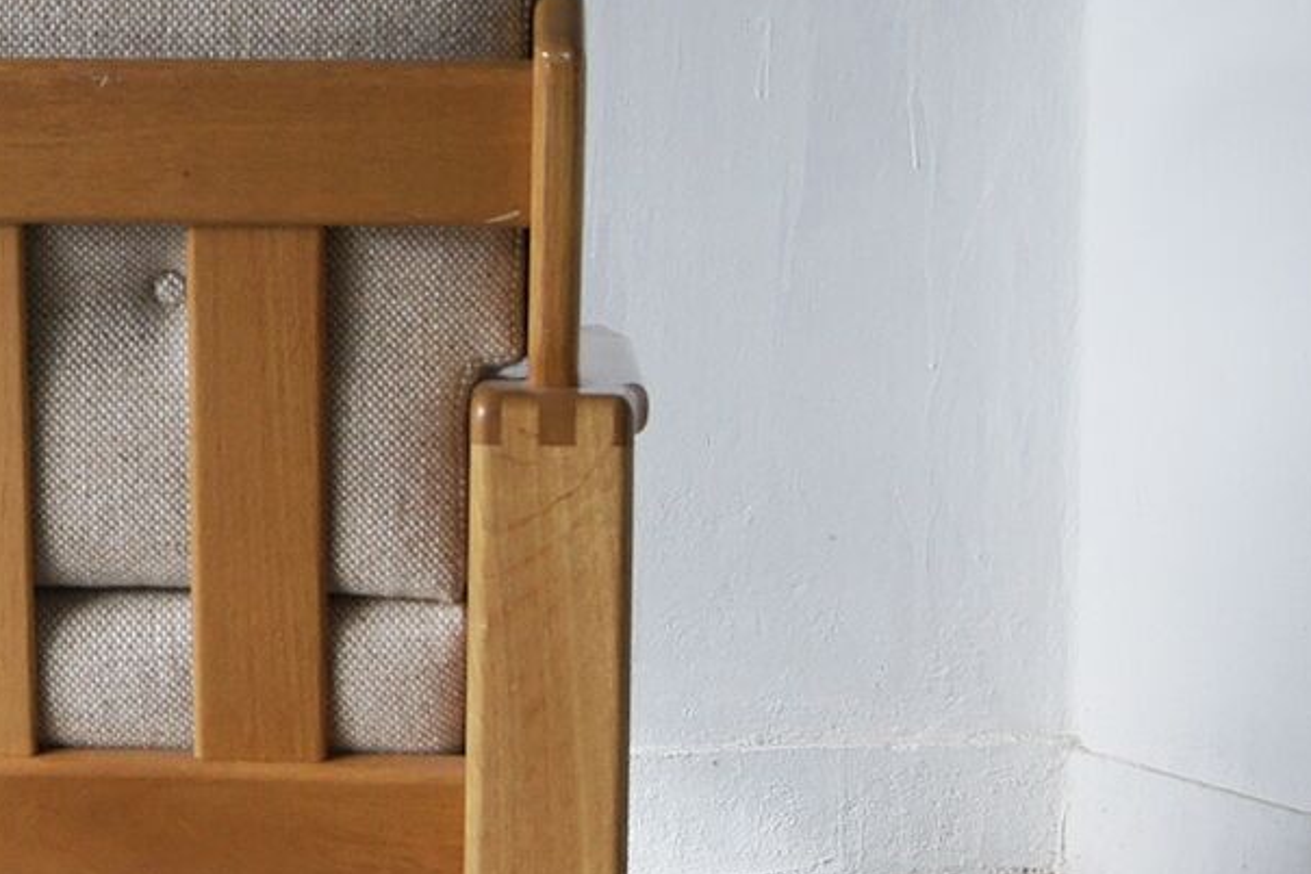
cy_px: 422
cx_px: -482
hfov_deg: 13.2
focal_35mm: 149
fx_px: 5427
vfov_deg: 9.2
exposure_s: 1/125
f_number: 5.6
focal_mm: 30
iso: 400
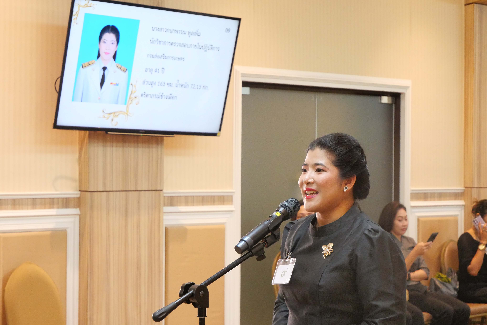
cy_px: 162
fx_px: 1286
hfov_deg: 21.4
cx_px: 244
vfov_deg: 14.4
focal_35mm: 95
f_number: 5.6
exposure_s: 1/40
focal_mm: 46
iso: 3200
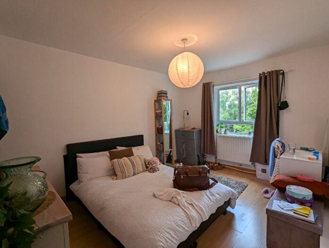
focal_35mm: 16
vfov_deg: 78.3
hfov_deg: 94.4
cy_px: 124
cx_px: 164
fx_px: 152
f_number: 2.2
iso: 50
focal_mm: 2.35
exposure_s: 1/100
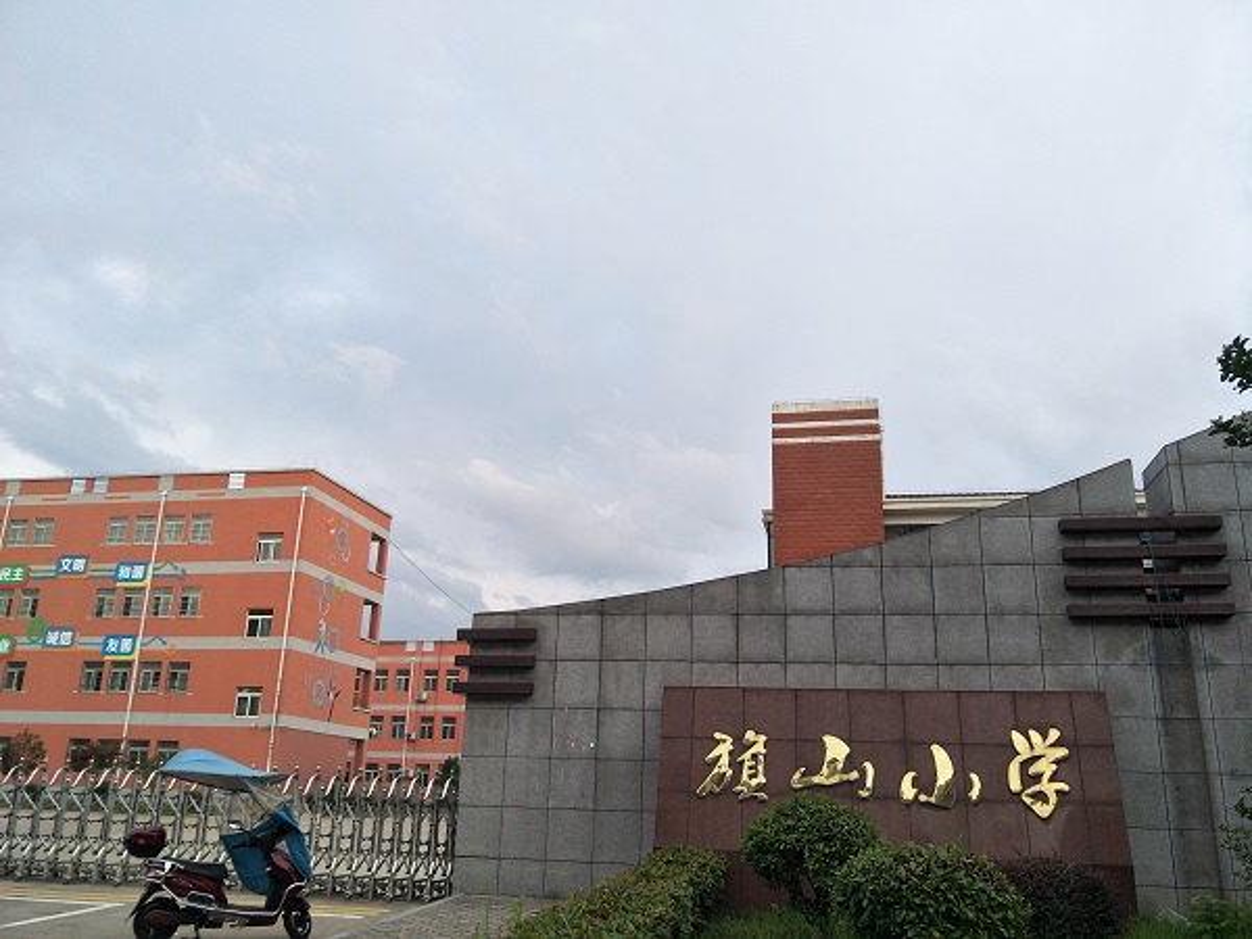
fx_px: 868
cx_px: 626
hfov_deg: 71.6
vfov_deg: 56.8
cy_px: 470
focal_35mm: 24
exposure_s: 1/100
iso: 39
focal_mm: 4.1
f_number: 1.7
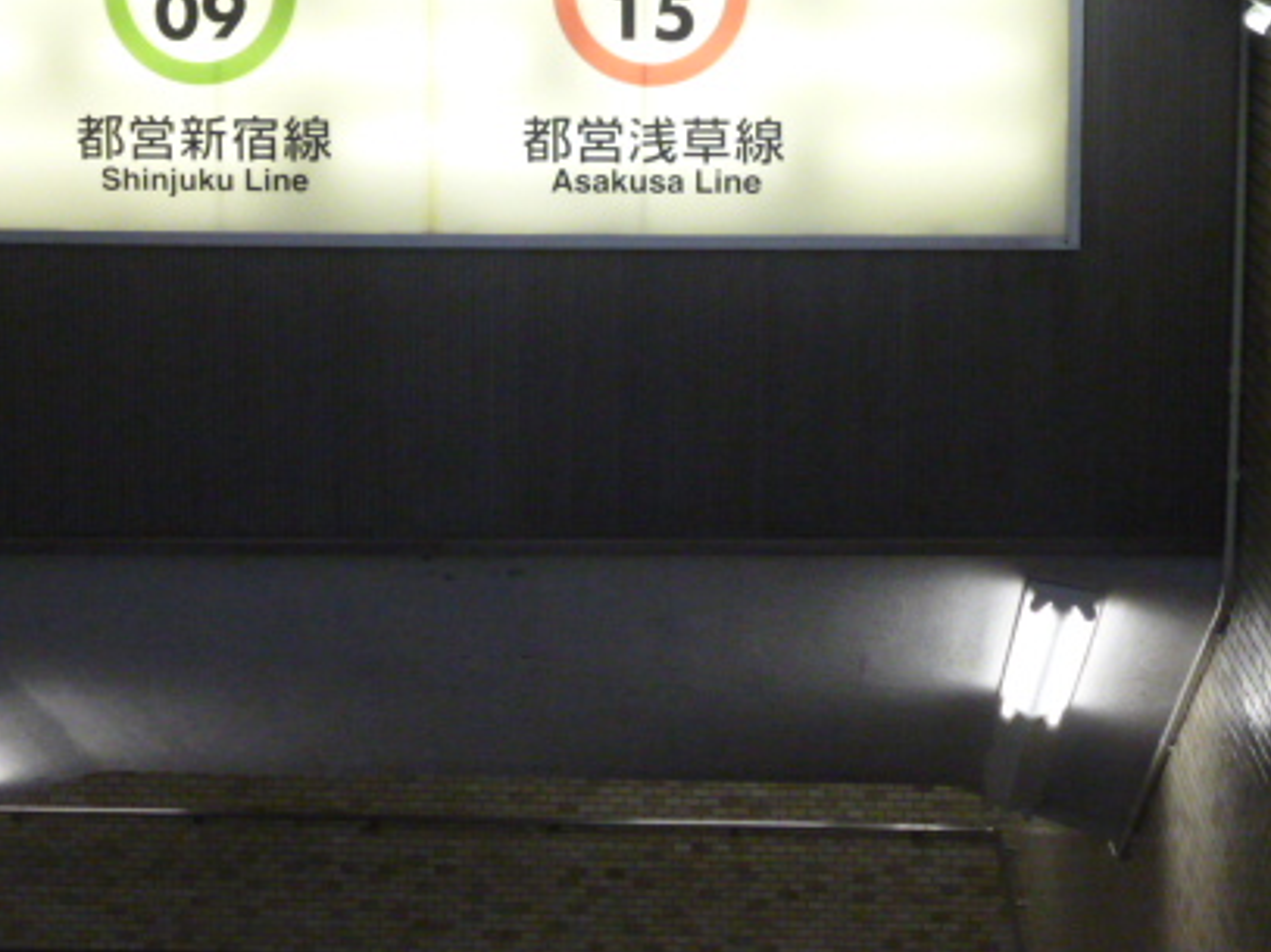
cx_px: 596
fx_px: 3230
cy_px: 265
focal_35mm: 88
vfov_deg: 16.7
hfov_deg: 22.3
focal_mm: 10
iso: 800
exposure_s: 1/125
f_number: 4.4
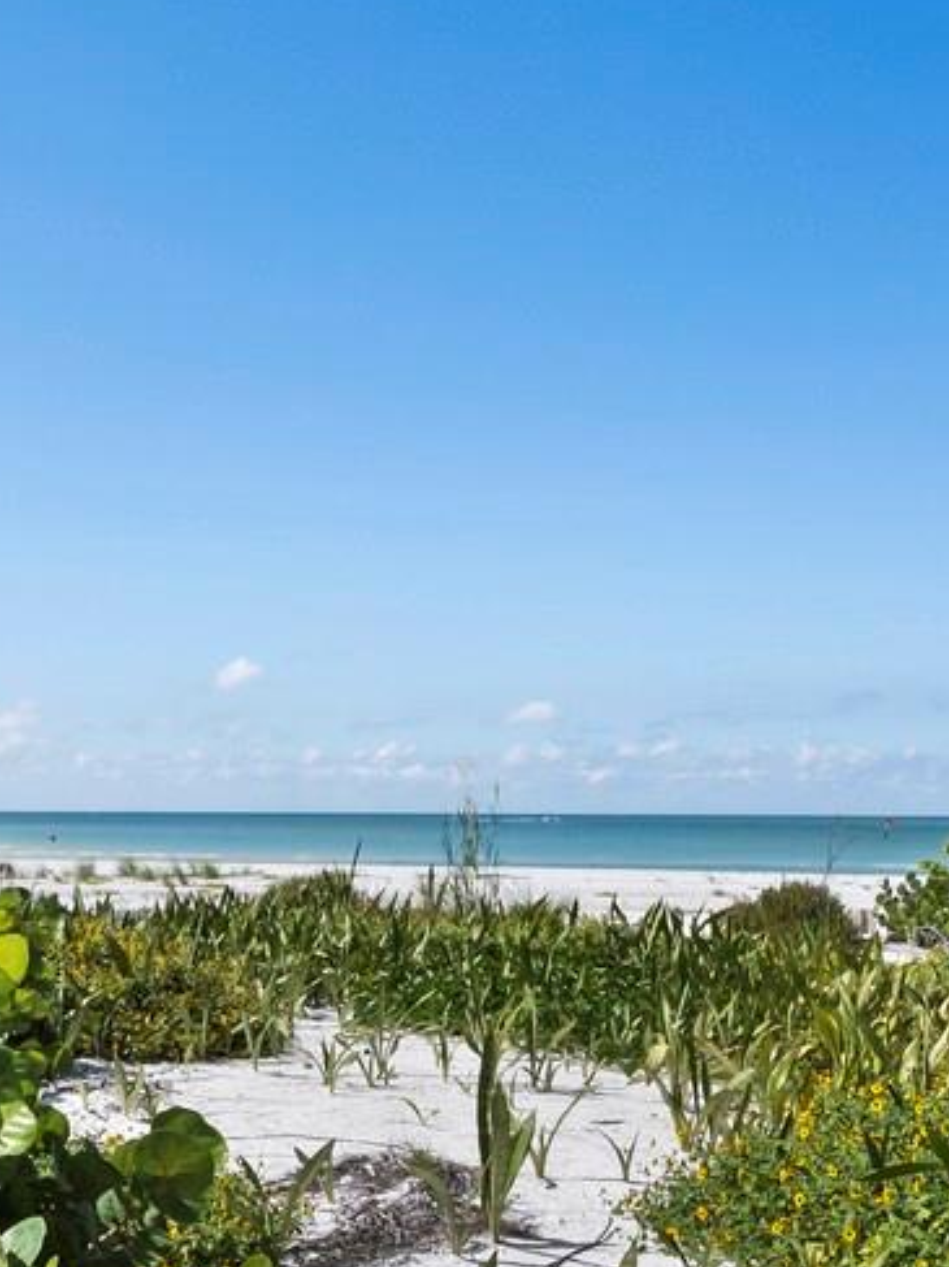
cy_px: 905
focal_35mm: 46
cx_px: 413
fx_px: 1682
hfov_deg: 31.5
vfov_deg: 40.4
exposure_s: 1/1000
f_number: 9
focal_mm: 7
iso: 400
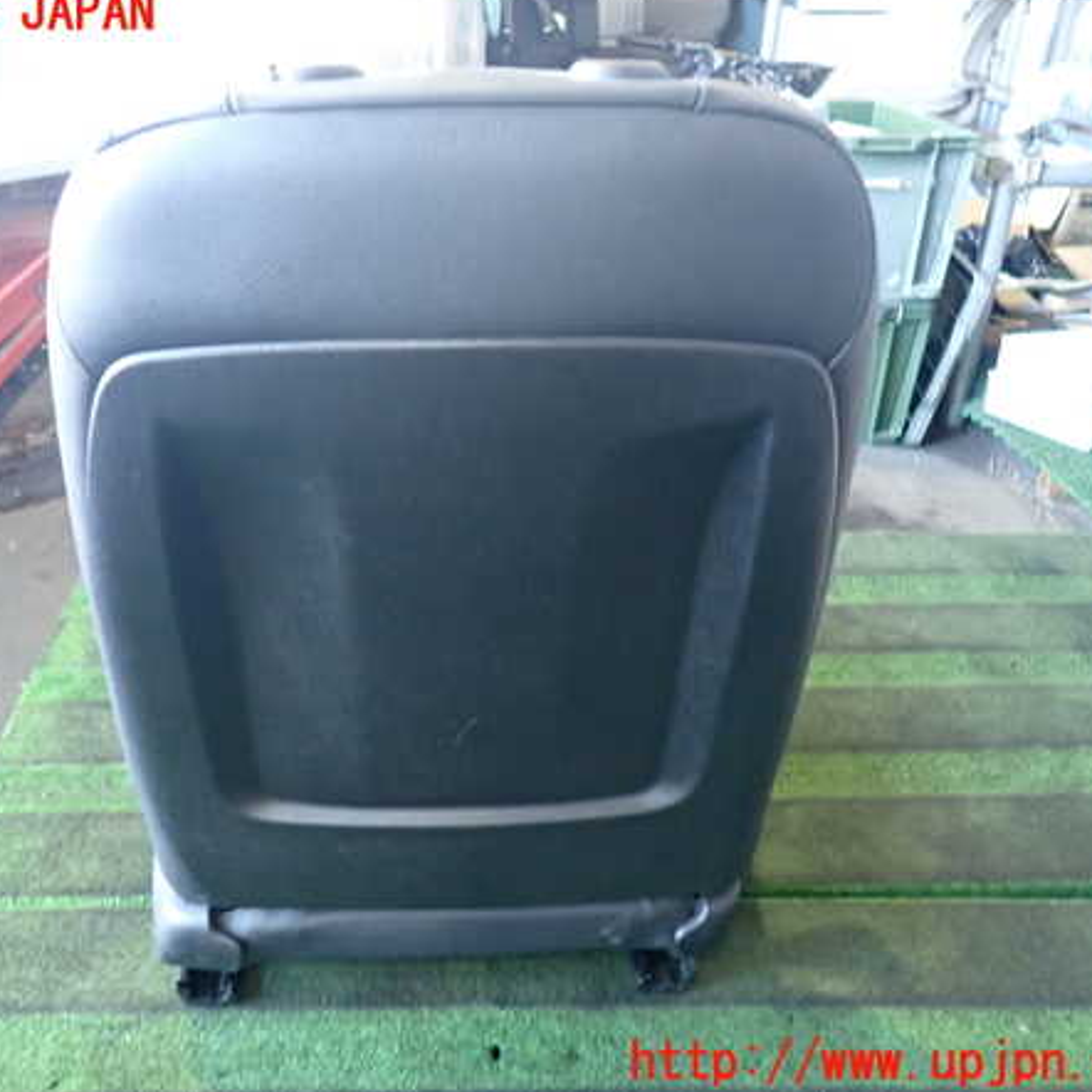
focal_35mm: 30
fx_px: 1071
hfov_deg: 53.7
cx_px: 447
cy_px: 539
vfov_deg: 54.0
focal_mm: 4.5
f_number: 2
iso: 500
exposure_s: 1/30
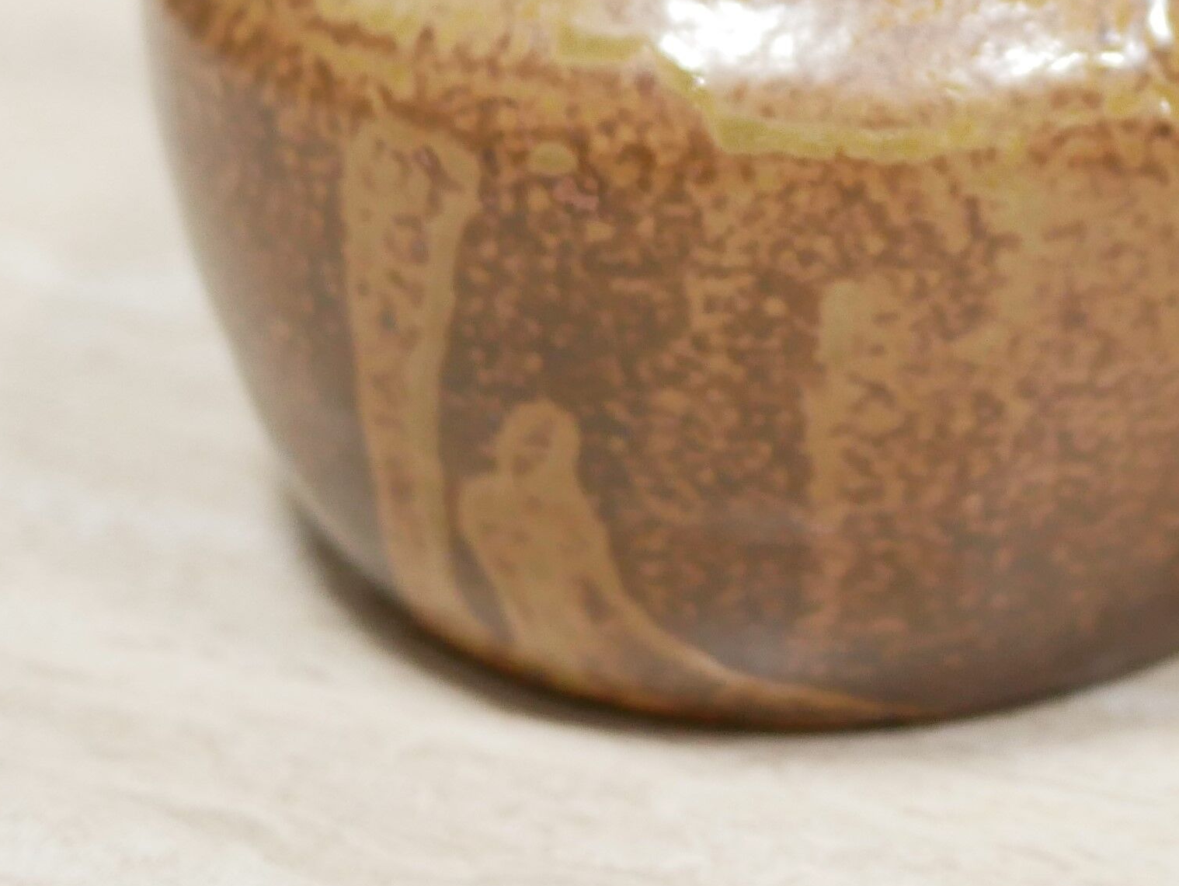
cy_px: -337
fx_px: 4123
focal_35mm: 121
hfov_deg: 16.0
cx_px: 1115
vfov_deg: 11.8
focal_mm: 20
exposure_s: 1/60
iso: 800
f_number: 1.7
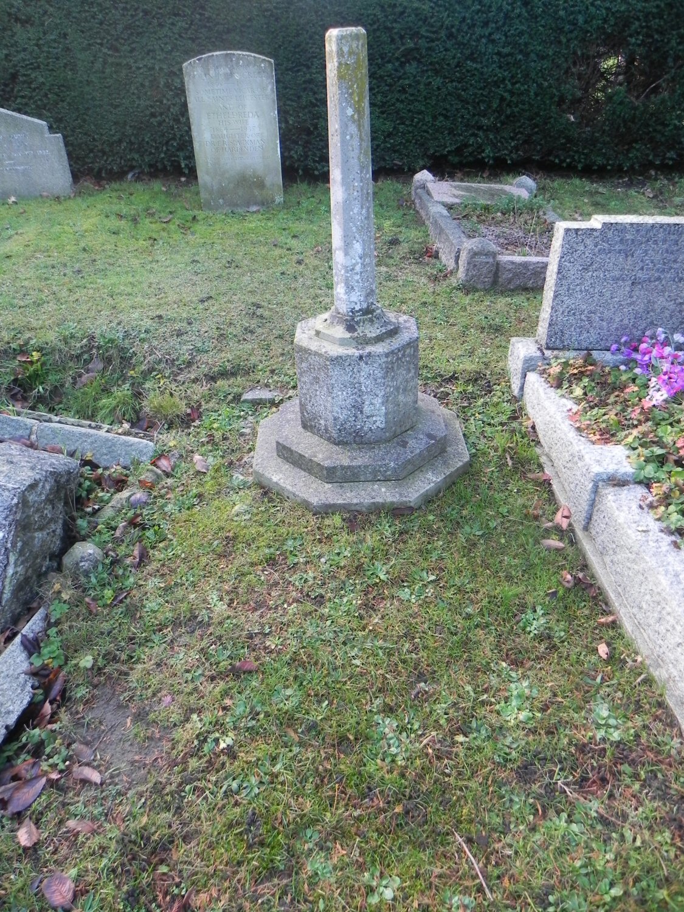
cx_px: 342
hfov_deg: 53.1
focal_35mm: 26
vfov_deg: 67.3
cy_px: 456
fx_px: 685
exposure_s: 1/31.2
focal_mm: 4.6
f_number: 2.8
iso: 160
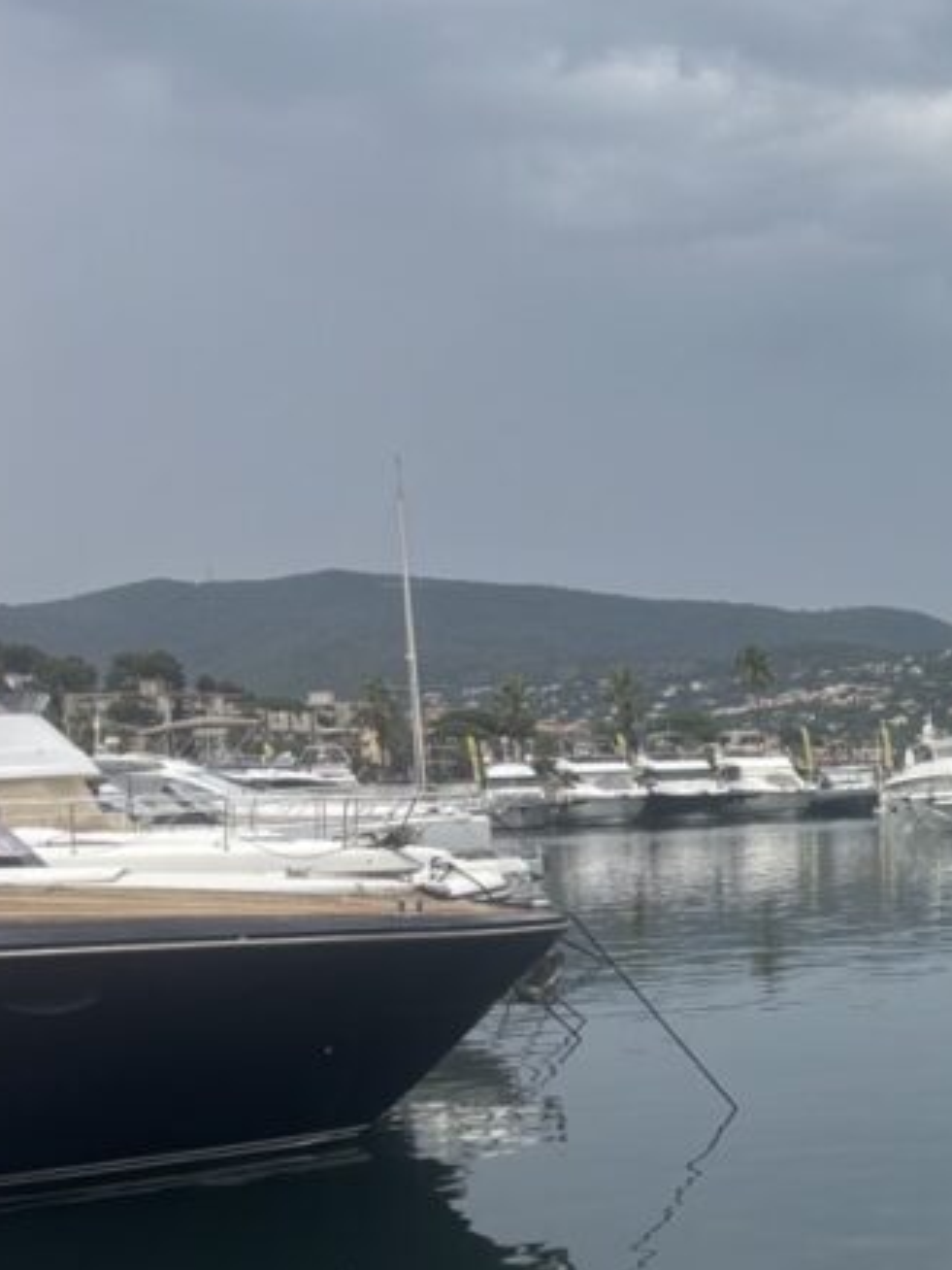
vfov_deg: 31.3
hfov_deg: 22.5
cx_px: 1080
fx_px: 2237
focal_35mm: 61
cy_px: 906
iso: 50
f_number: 1.6
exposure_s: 1/3413
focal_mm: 5.96
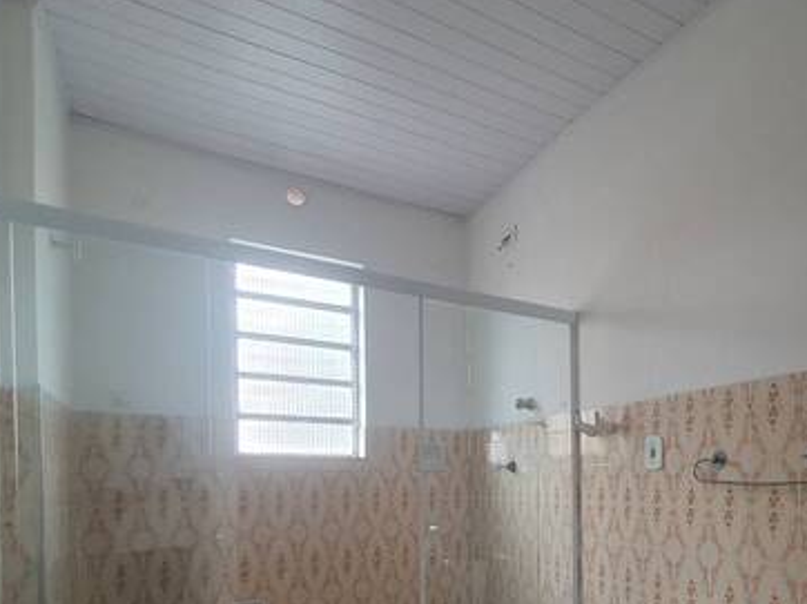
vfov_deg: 55.2
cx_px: 537
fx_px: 536
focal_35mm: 23
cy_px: 473
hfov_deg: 71.8
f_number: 2.2
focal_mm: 1.8
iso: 80
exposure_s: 1/60
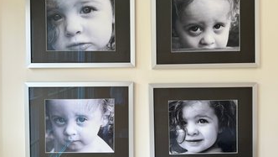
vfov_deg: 42.9
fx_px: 199
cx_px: 138
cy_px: 71
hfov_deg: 69.8
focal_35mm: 27
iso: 80
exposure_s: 1/120
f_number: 1.78
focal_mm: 6.76
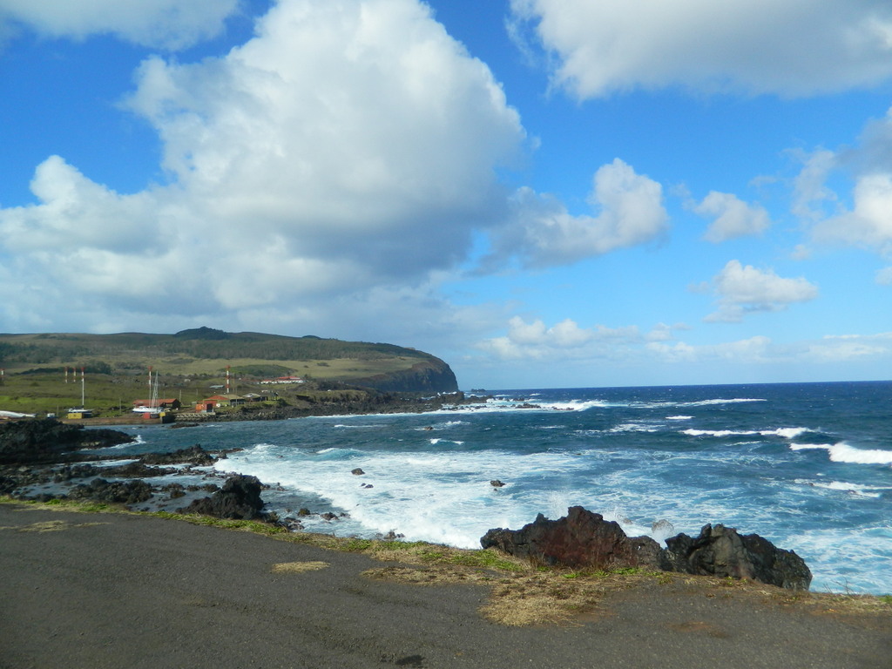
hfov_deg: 69.4
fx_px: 644
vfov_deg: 54.9
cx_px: 446
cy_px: 334
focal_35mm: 25
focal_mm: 4.5
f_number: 8.7
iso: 80
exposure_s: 1/200
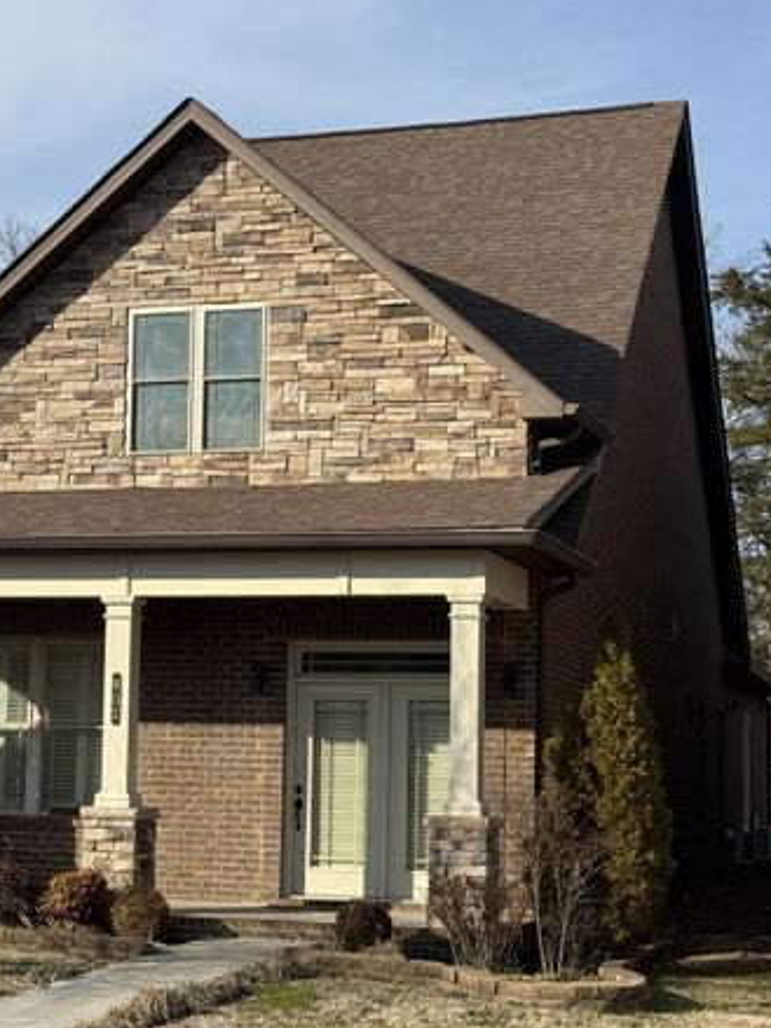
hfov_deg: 20.1
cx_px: 227
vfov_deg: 26.7
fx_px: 2169
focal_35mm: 73
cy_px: 544
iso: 64
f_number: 1.78
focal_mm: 6.76
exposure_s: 1/4878
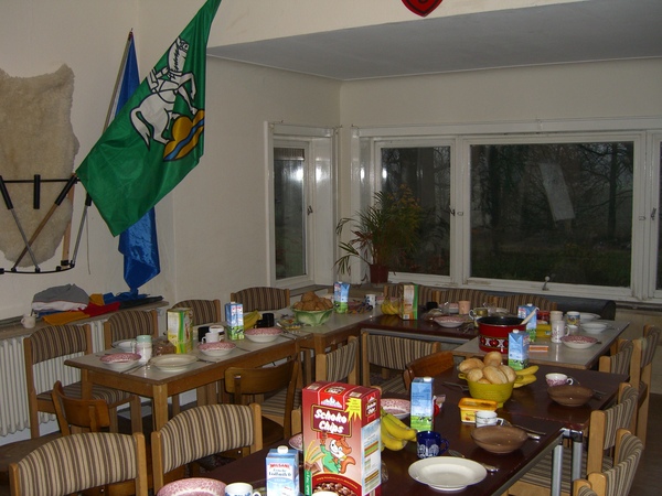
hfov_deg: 49.0
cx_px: 331
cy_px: 248
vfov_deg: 37.7
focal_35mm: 38
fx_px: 727
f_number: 2.8
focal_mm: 7.9
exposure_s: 1/60
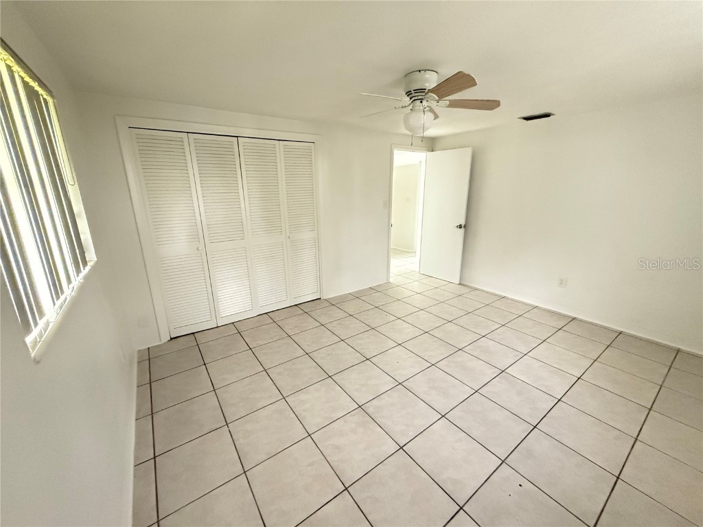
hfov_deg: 102.1
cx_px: 352
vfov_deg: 85.7
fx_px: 284
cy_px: 264
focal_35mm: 14
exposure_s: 1/60
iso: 1000
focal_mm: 2.22
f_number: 2.2
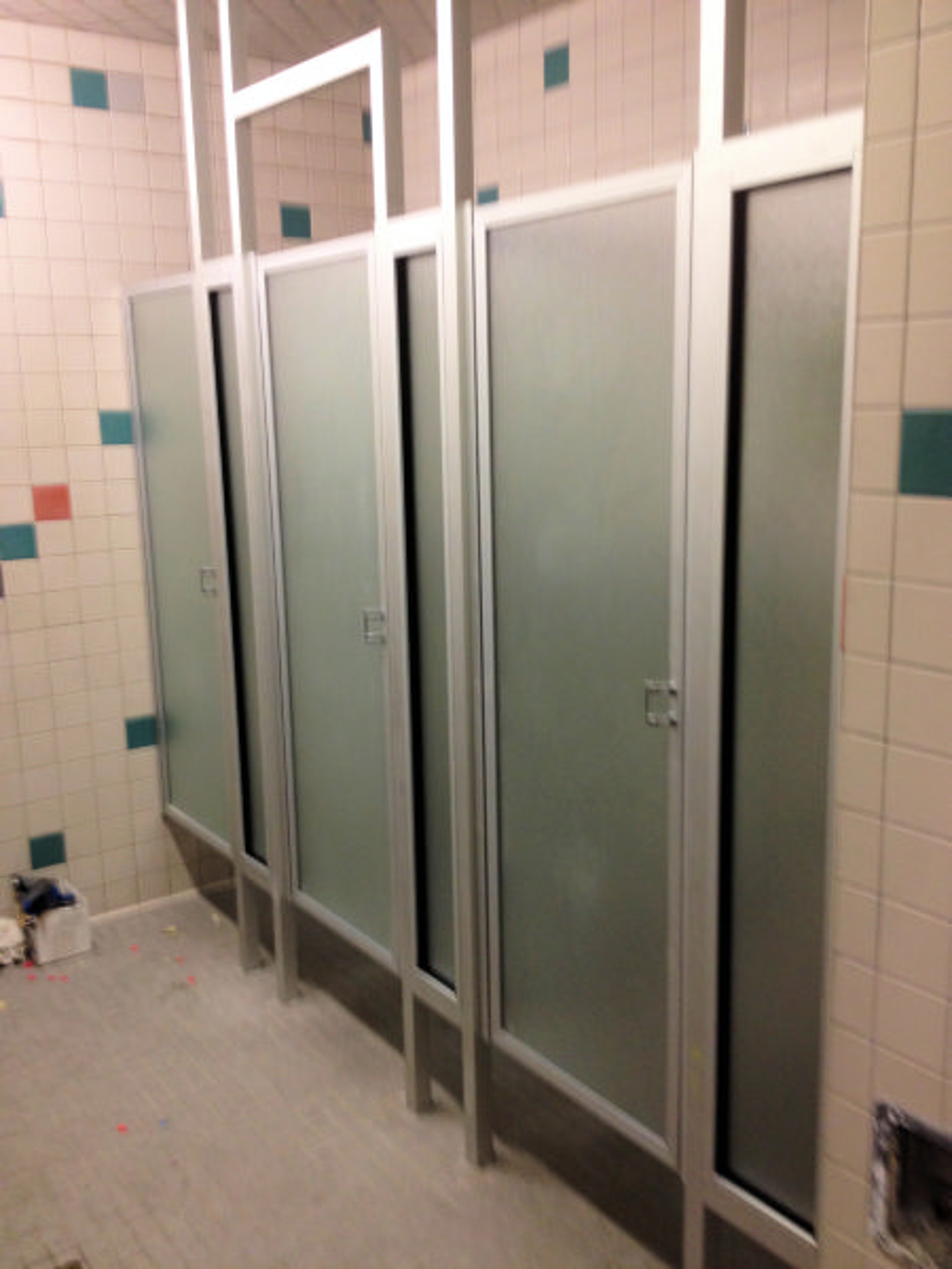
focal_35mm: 35
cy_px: 634
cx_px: 476
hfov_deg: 40.7
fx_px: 1283
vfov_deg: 52.6
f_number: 2.4
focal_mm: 4.28
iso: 100
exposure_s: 1/20
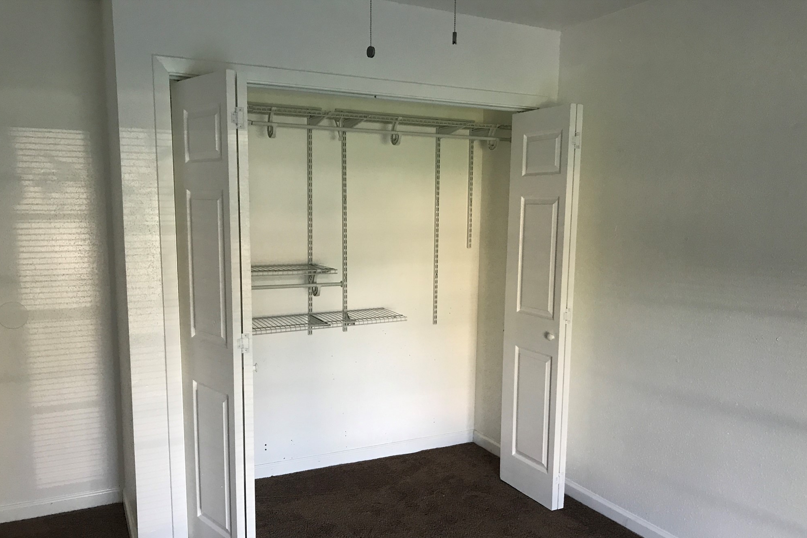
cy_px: 311
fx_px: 672
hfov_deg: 61.9
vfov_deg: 43.5
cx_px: 406
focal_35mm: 30
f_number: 1.8
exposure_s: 1/20
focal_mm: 3.99
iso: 40
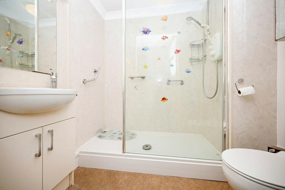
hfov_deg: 104.2
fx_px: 111
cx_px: 142
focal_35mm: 14
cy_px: 95
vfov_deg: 81.2
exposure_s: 1/60
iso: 500
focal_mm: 14
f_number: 4
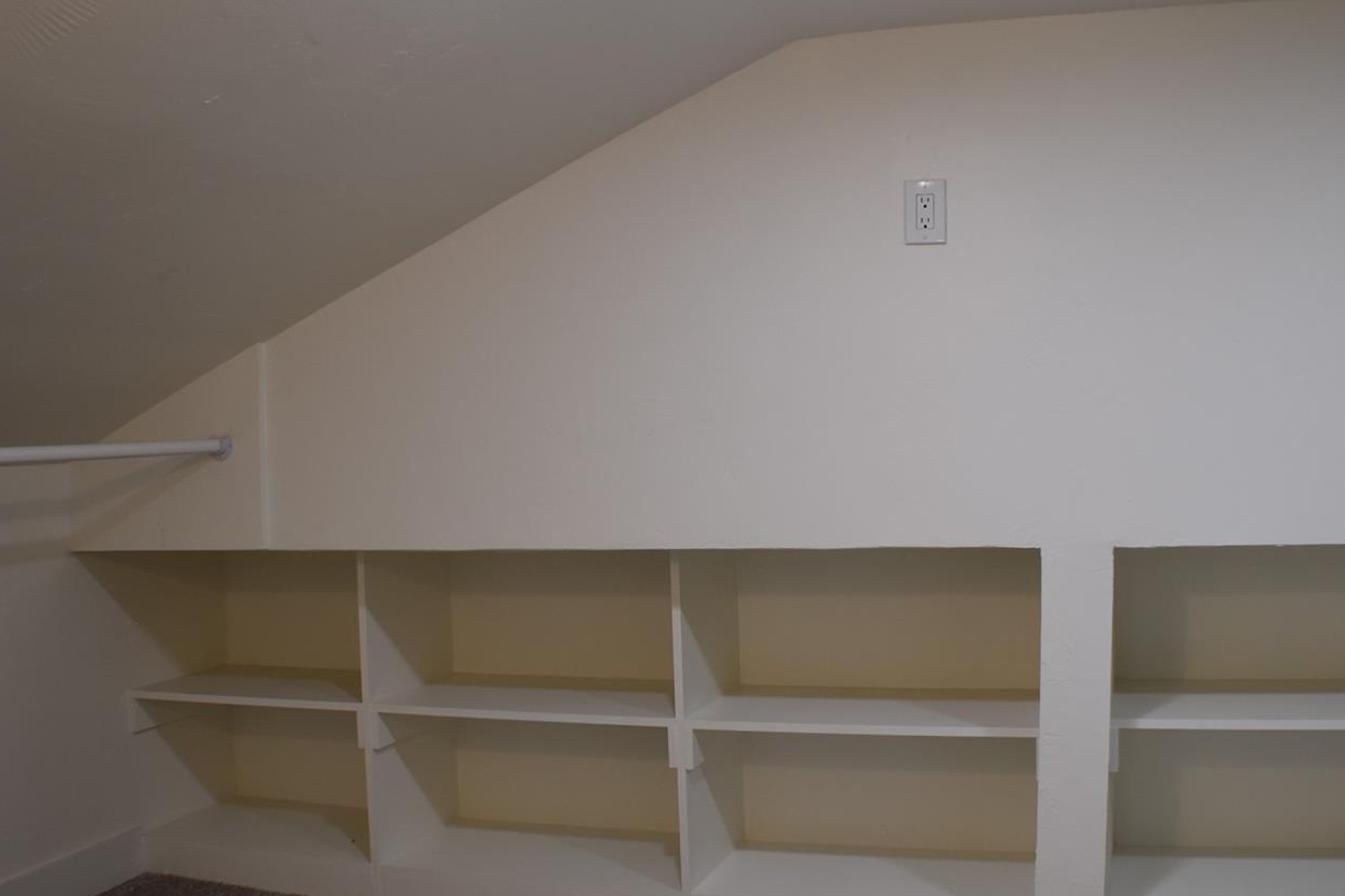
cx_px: 767
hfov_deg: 42.7
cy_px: 460
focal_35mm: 46
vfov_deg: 29.2
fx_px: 1718
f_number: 4.5
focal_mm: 24
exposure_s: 1/80
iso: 400
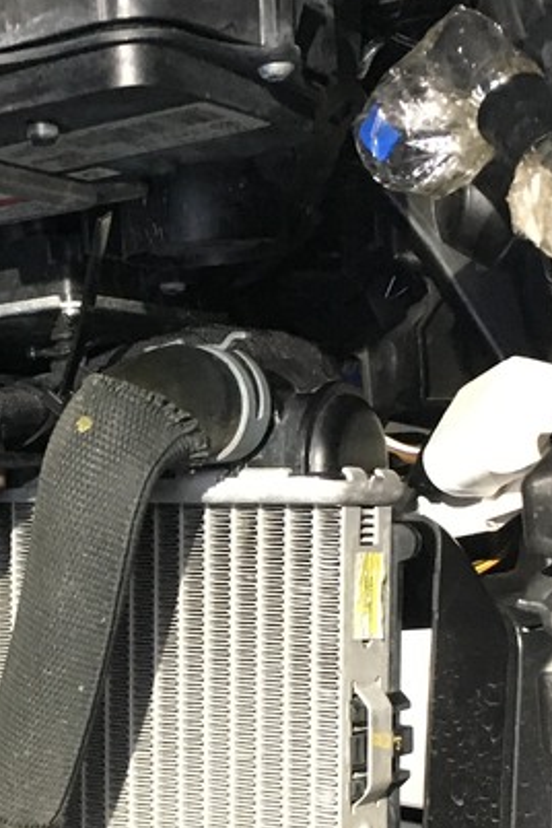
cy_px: 628
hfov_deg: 17.3
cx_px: 109
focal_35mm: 78
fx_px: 1794
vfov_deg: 25.7
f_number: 2.2
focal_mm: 4.15
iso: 250
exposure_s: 1/15
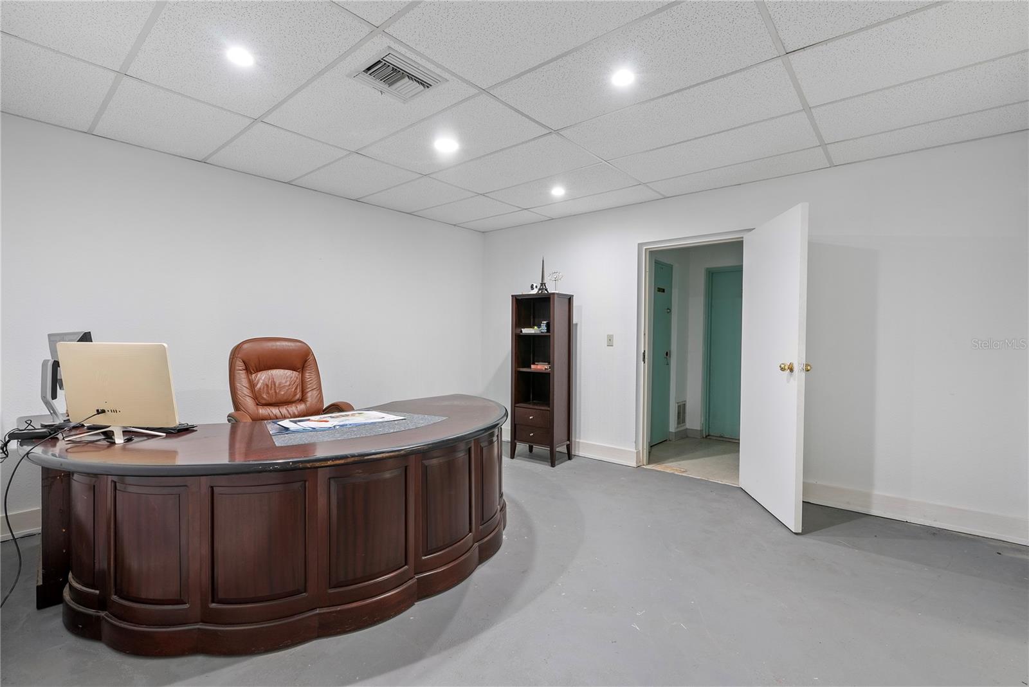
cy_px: 344
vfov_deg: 73.8
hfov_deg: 96.7
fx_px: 457
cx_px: 514
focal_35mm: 16
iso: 400
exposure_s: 1
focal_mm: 16
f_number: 8
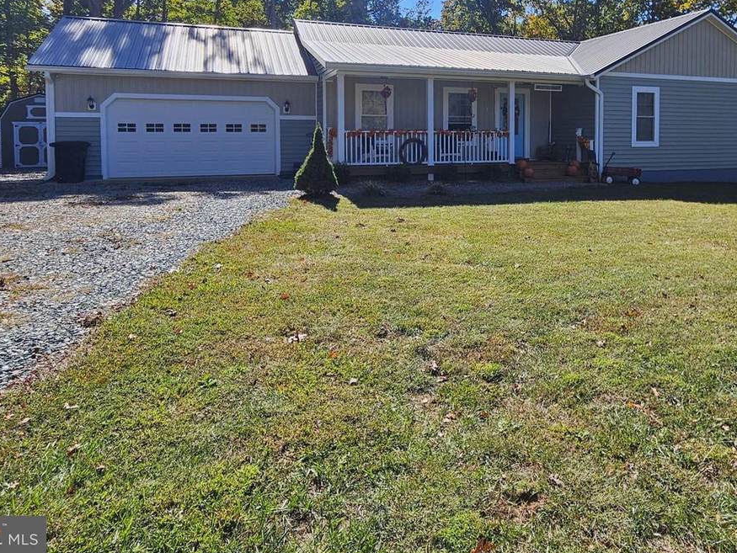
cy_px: 155
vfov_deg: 65.5
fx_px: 405
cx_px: 454
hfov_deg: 83.3
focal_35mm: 19
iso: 50
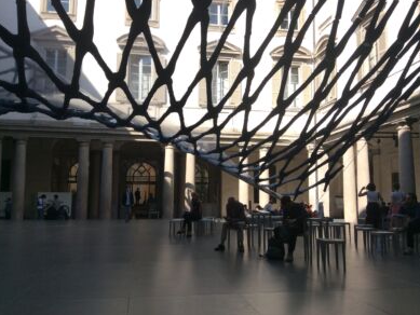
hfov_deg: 55.3
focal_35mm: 33
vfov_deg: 43.0
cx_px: 213
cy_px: 155
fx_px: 401
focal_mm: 3.3
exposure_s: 1/743
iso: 32
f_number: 2.4
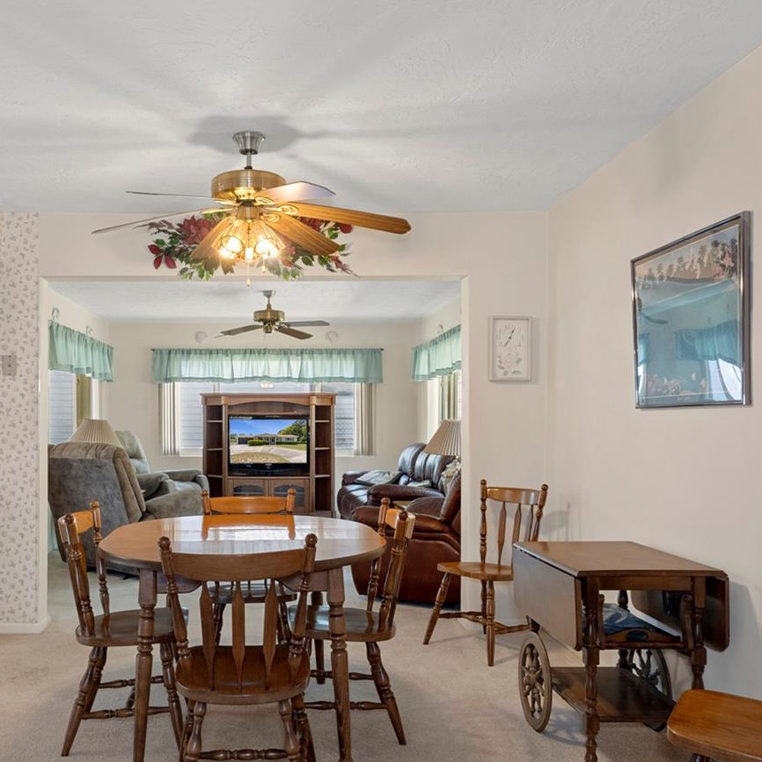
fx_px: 767
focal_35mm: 31
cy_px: 435
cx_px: 296
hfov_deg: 52.4
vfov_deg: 52.7
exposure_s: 1/3
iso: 320
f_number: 8
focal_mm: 13
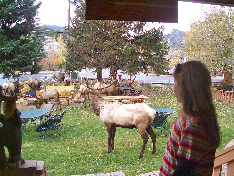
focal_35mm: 36
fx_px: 243
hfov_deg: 51.4
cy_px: 88
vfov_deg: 39.6
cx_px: 117
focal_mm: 6
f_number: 2.7
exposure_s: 1/177
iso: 80
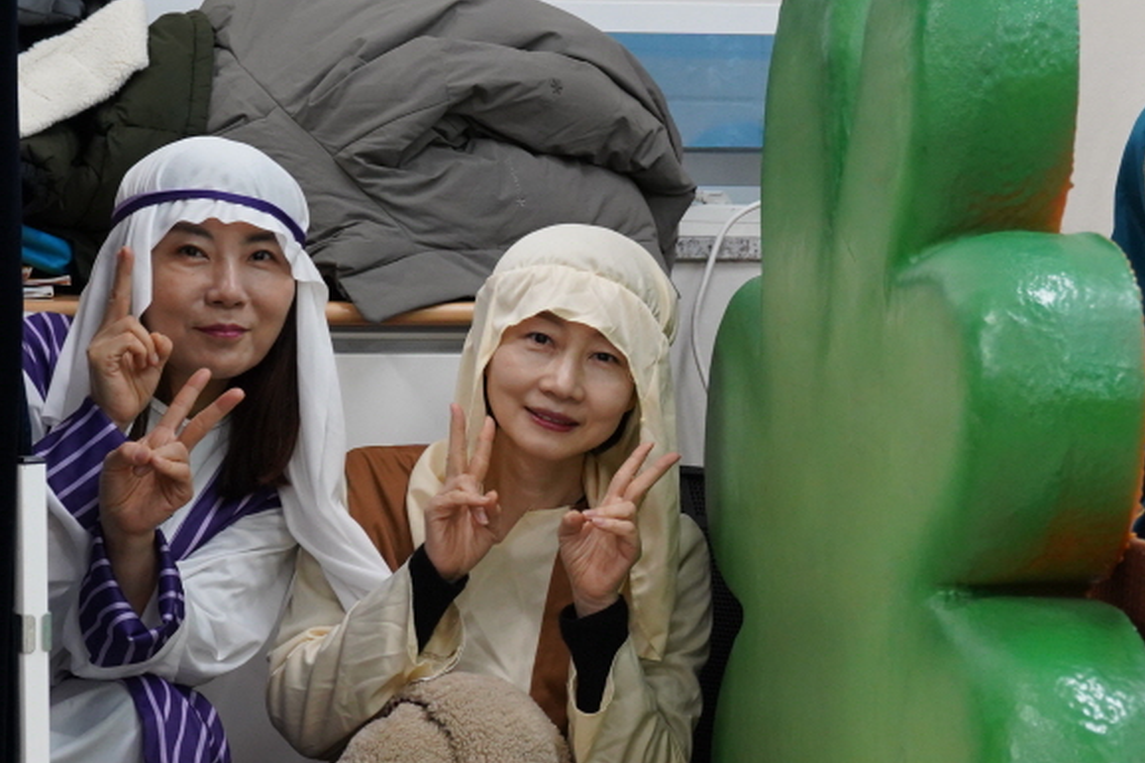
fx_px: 4292
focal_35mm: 135
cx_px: 749
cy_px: 403
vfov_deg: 10.2
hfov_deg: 15.2
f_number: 7.1
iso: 2500
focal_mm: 60
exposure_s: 1/80
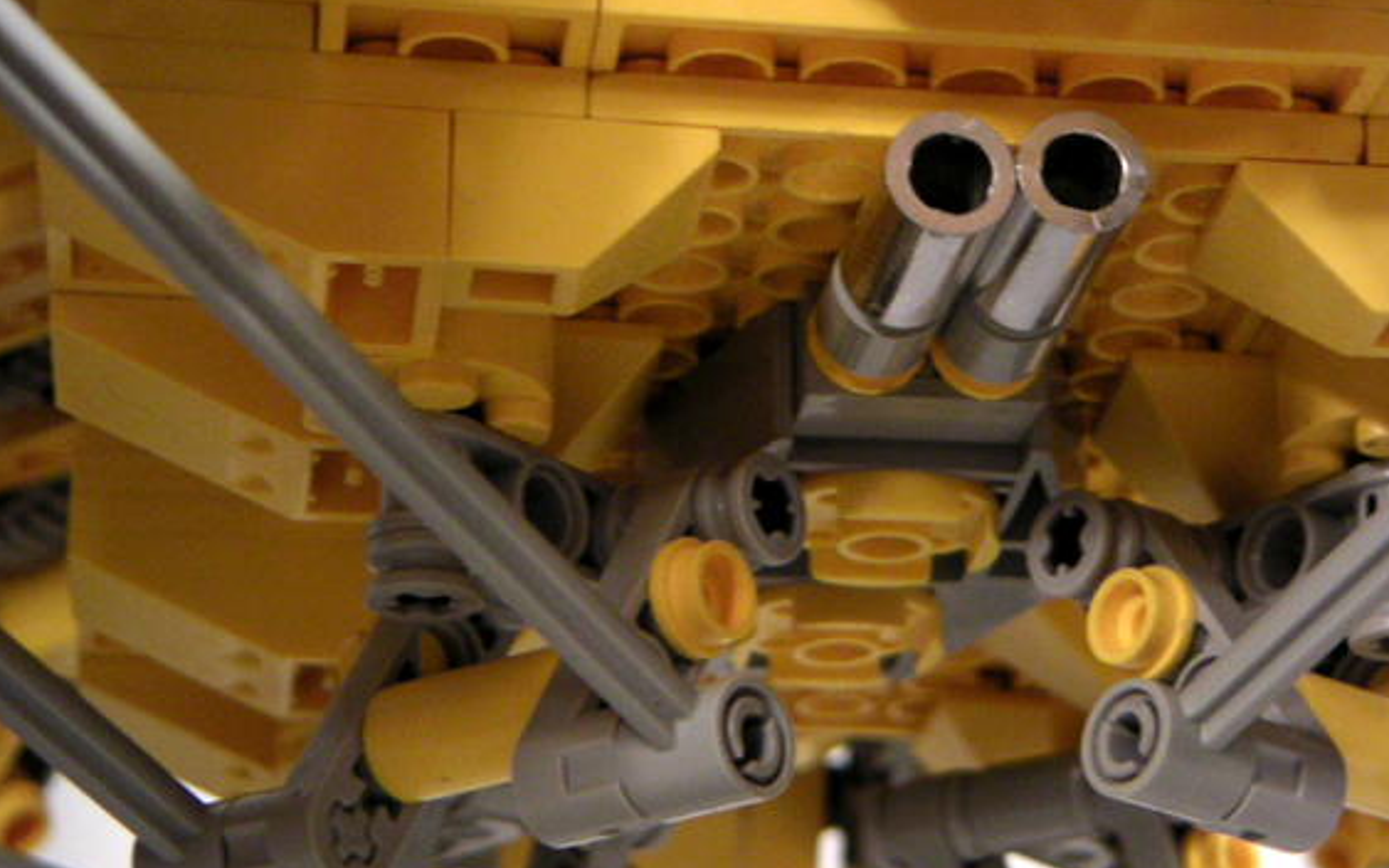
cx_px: 935
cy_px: 589
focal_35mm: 113
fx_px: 4278
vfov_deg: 11.6
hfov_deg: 18.4
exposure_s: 1/20
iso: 100
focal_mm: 11.7
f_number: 3.2
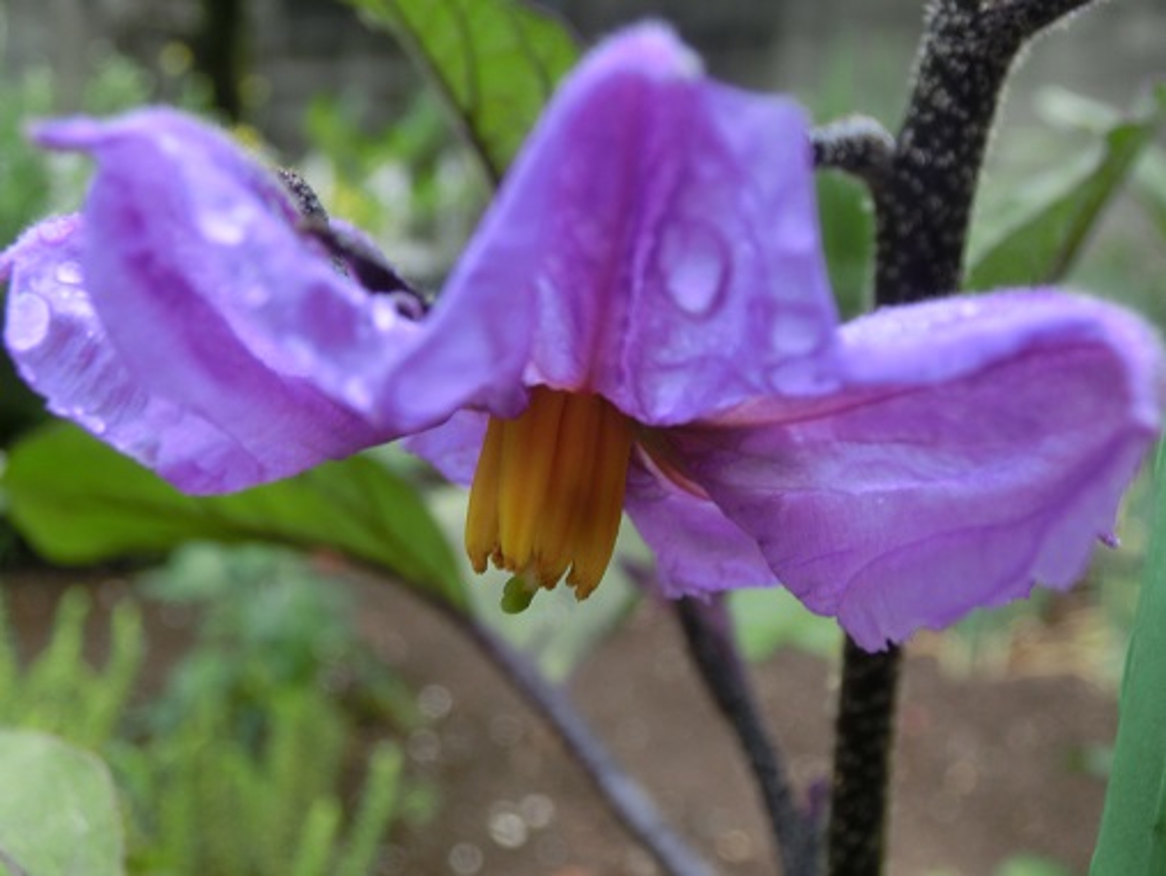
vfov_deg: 38.7
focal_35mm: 37
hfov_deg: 50.1
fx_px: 1247
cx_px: 583
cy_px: 438
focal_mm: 6.5
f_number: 4.1
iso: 80
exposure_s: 1/200
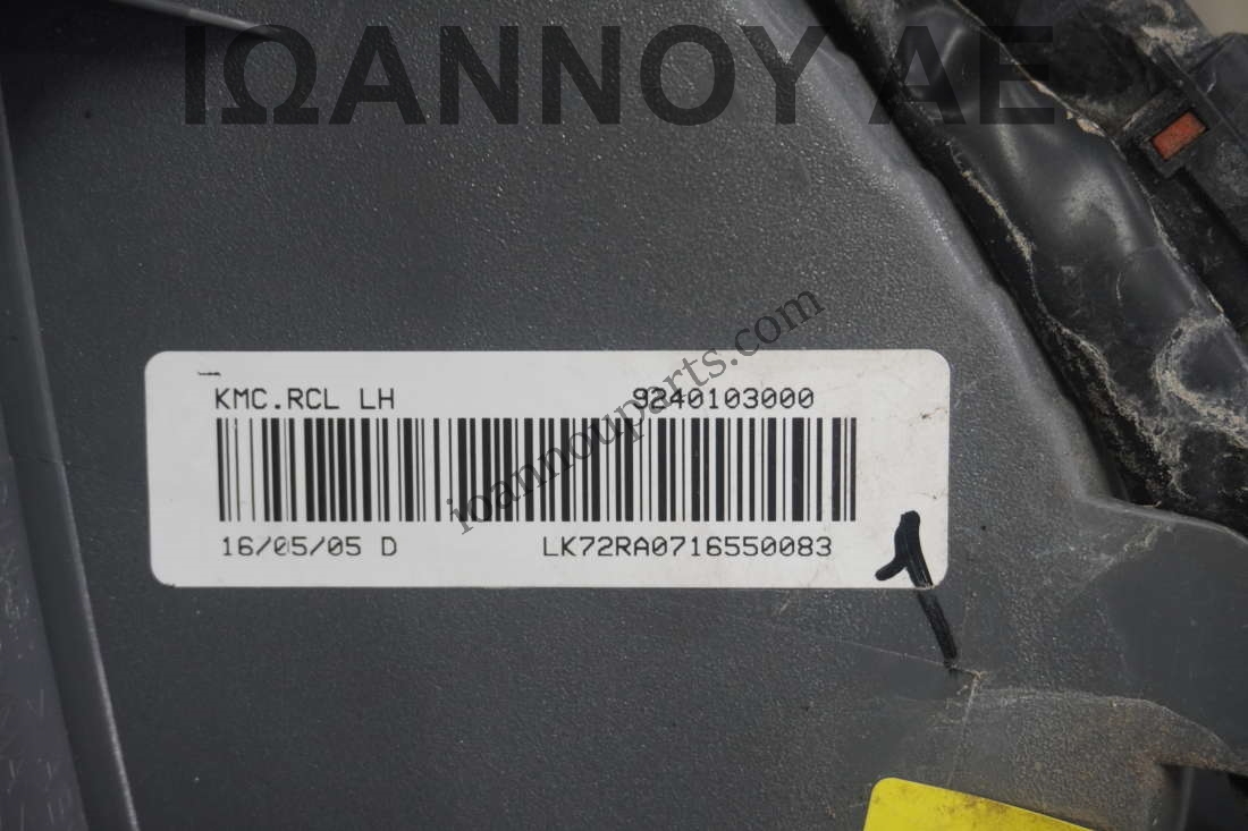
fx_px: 1716
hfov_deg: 40.0
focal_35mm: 50
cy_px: 416
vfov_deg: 27.2
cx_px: 624
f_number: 5
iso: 1250
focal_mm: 33
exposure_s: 1/60
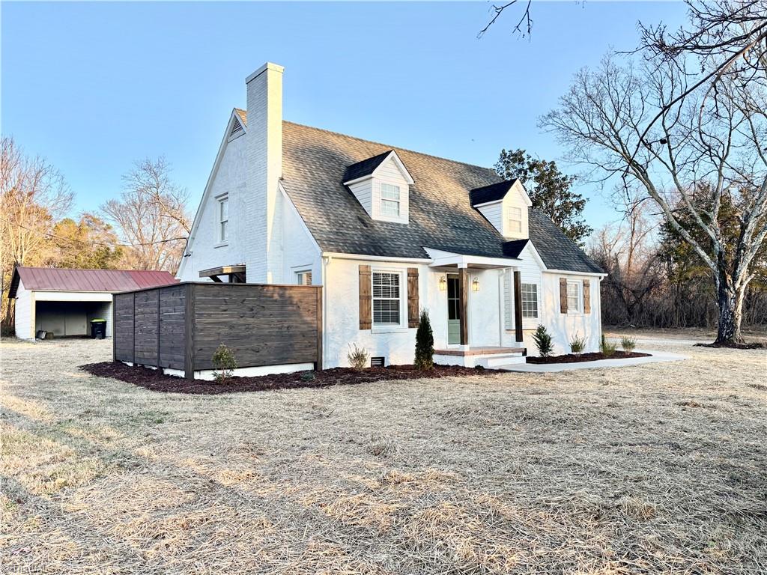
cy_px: 288
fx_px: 576
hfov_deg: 67.3
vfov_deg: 53.1
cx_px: 384
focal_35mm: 26
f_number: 1.6
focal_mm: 5.96
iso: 50
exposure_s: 1/799
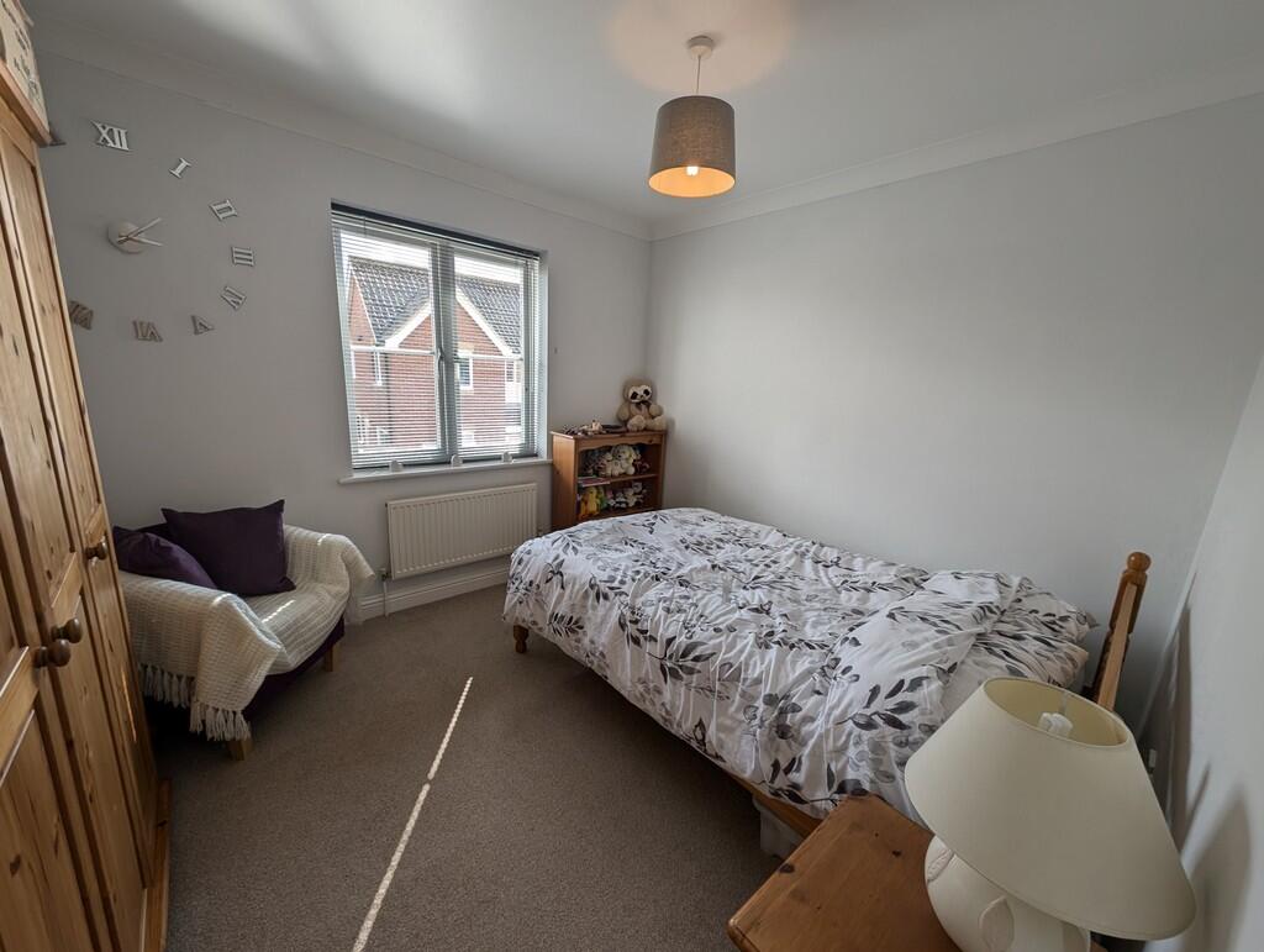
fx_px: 439
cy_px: 476
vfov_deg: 94.6
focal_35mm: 12
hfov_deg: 110.5
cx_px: 632
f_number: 1.95
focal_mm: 2.23
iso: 48
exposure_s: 1/213
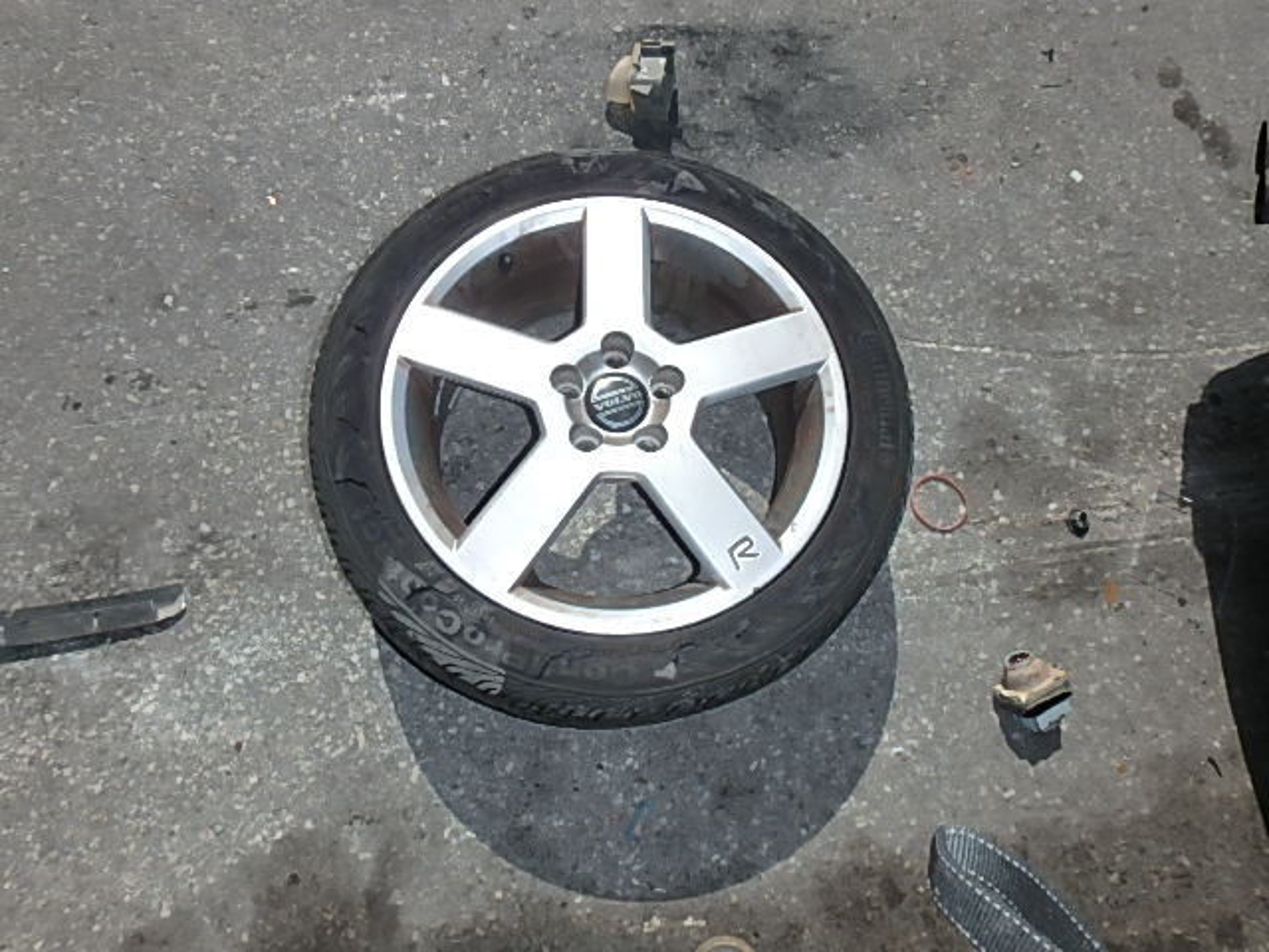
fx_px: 770
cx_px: 634
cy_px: 476
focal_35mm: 21
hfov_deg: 79.0
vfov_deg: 63.4
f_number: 6
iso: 125
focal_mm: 3.7
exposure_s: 1/800
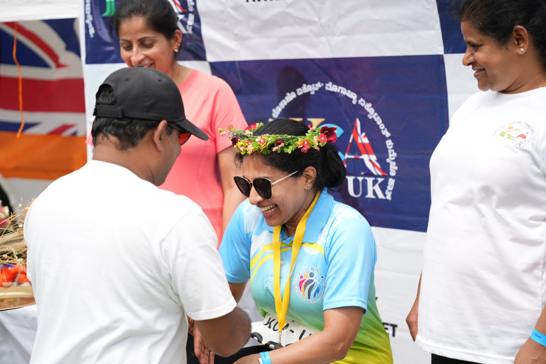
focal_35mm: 66
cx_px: 275
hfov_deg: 30.7
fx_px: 994
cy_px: 199
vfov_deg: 20.7
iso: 250
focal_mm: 59.5
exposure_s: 1/2000
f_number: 2.8
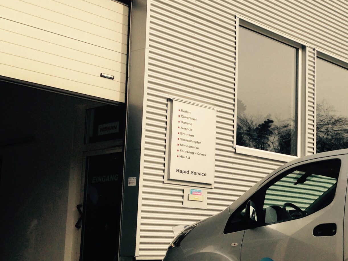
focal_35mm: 69
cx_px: 310
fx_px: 694
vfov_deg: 21.3
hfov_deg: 27.2
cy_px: 147
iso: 50
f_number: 2.4
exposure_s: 1/1506
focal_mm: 4.12
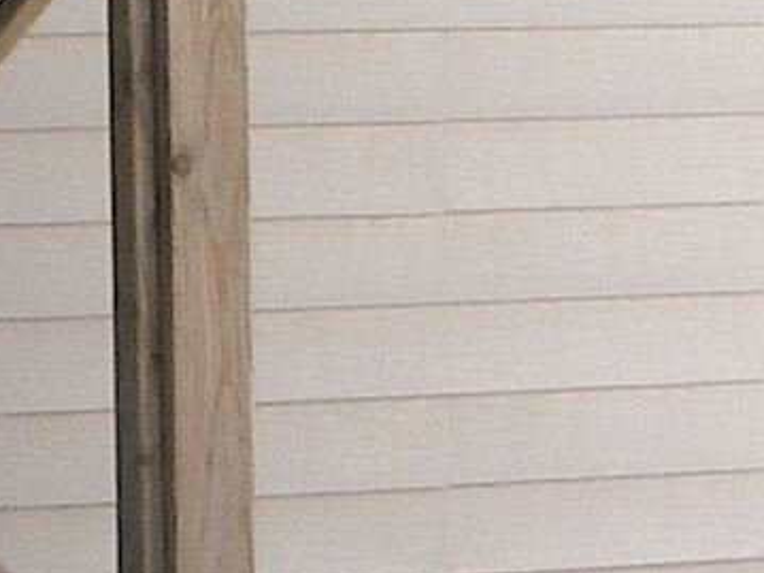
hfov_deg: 6.6
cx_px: -153
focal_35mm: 298
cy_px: -64
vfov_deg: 5.0
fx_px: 6575
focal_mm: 6.3
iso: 64
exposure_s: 1/125
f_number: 3.3
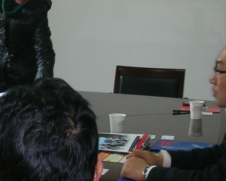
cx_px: -23
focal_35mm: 122
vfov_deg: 12.6
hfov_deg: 15.4
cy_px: 22
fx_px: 816
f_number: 3
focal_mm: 5.8
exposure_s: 1/30
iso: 58
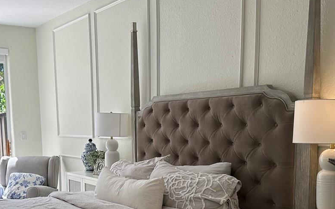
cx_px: 125
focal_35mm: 52
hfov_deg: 38.6
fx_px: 475
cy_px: 183
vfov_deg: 24.2
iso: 80
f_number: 1.78
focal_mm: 6.86
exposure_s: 1/672
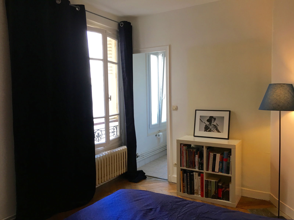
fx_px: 246
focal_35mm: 29
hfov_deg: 61.7
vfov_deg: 48.2
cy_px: 110
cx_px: 147
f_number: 2.2
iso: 80
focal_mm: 4.15
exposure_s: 1/33
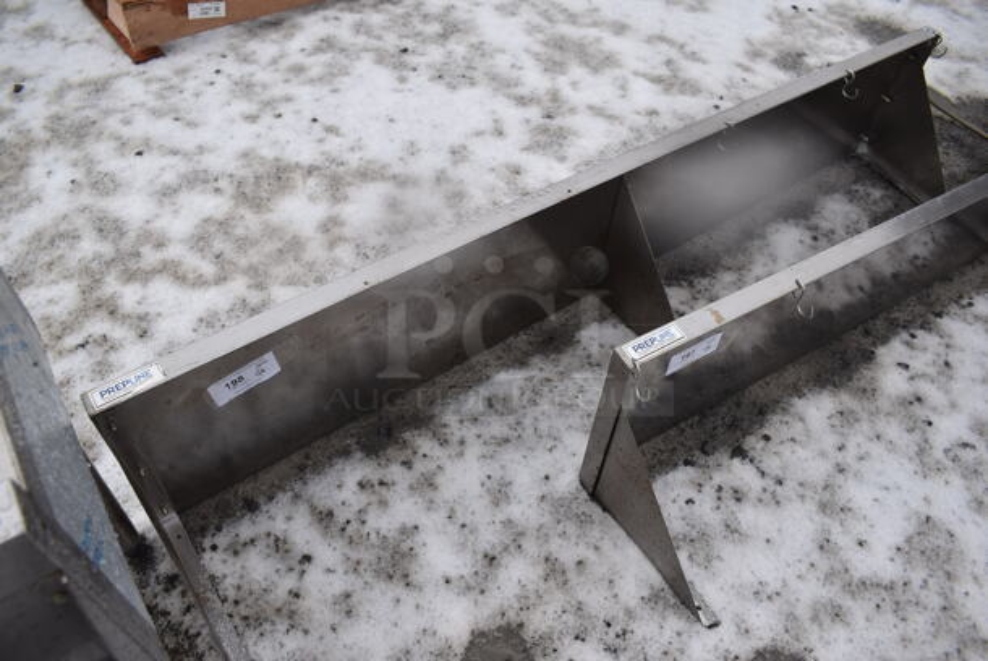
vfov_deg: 48.0
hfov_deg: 67.3
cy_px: 330
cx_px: 494
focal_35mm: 27
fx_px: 742
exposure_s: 1/200
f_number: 6.3
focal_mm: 18
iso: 200
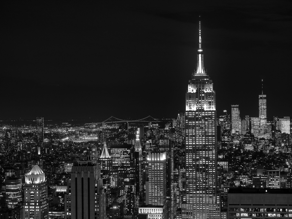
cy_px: 110
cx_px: 146
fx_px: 675
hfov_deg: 24.4
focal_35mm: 80
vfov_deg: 18.4
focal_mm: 40
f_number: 5.6
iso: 100
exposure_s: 6.6
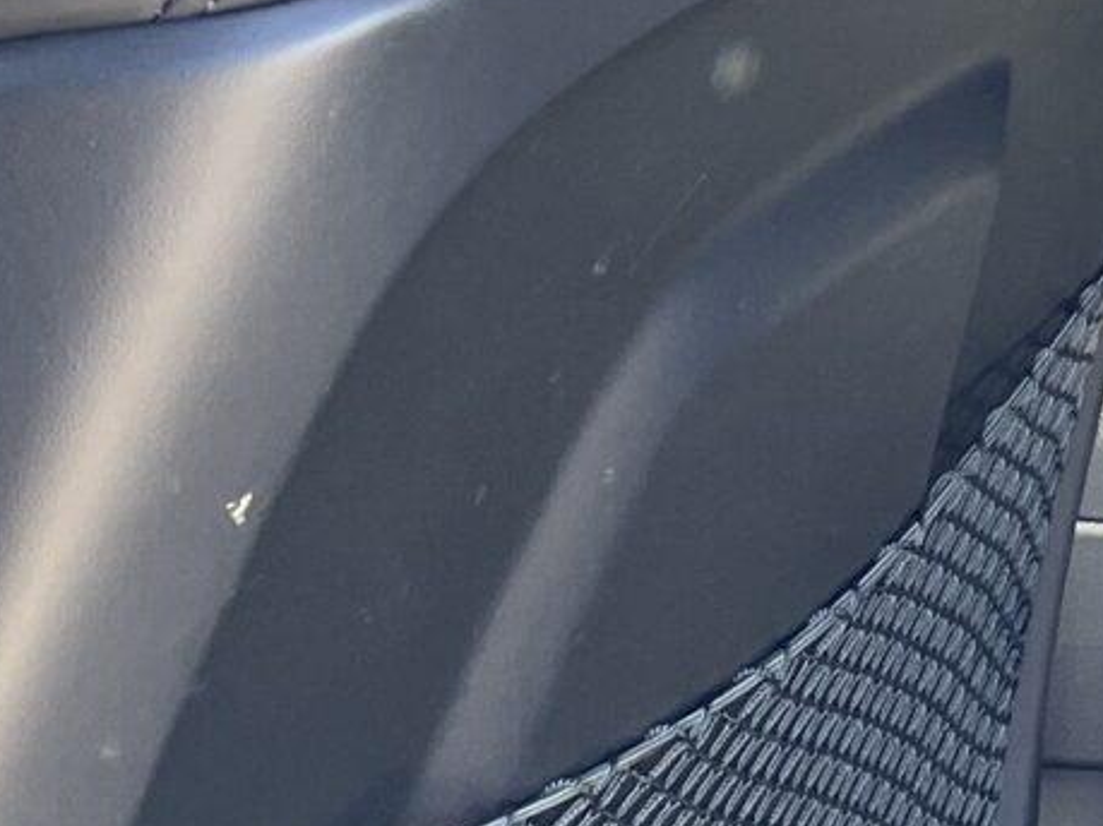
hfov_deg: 12.0
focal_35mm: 145
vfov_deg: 10.2
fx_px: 4619
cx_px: 2252
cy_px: 547
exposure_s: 1/106
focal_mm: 4.2
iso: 125
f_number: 1.6
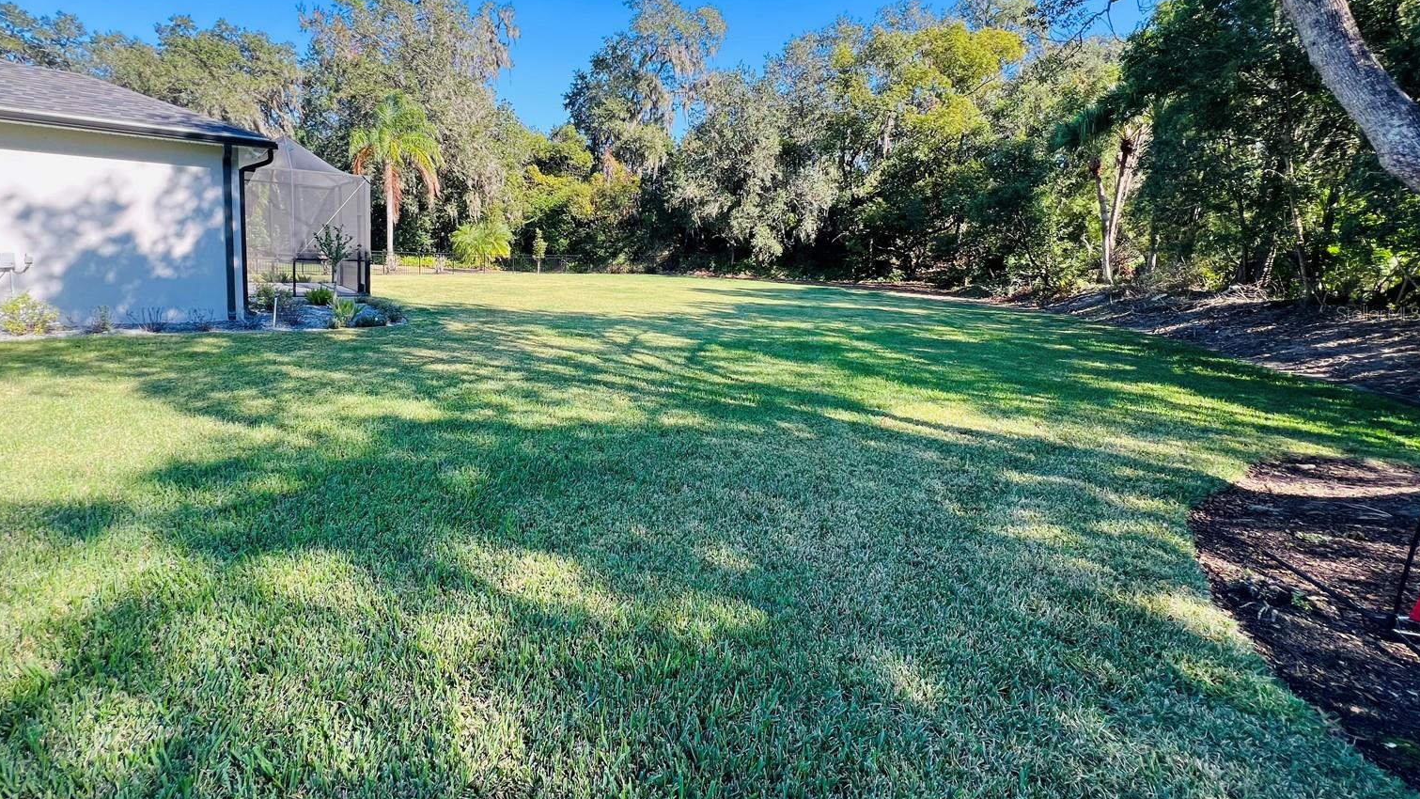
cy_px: 313
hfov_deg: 102.9
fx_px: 565
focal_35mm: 15
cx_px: 673
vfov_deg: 69.7
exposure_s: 1/270
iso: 32
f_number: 1.8
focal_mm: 1.57
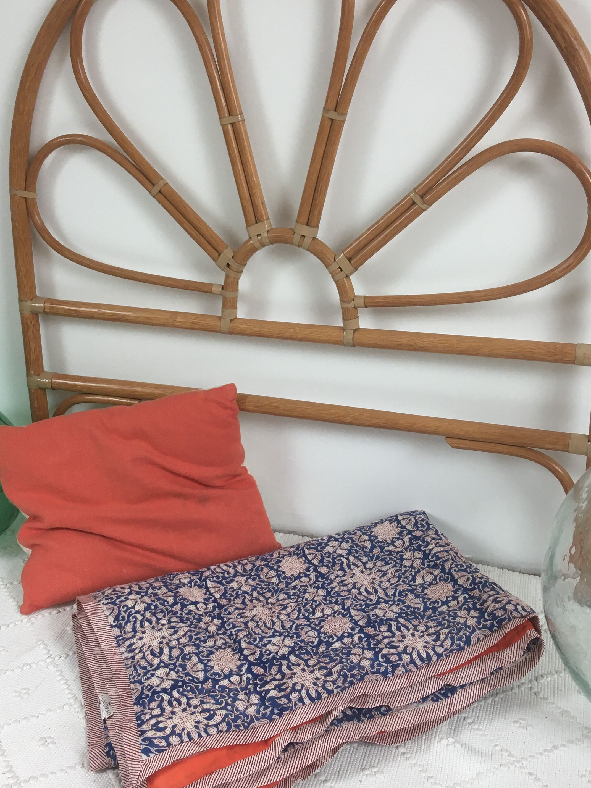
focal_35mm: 41
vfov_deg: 45.7
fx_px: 933
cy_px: 346
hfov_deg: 35.1
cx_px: 284
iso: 25
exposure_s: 1/33
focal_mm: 4.15
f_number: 2.2
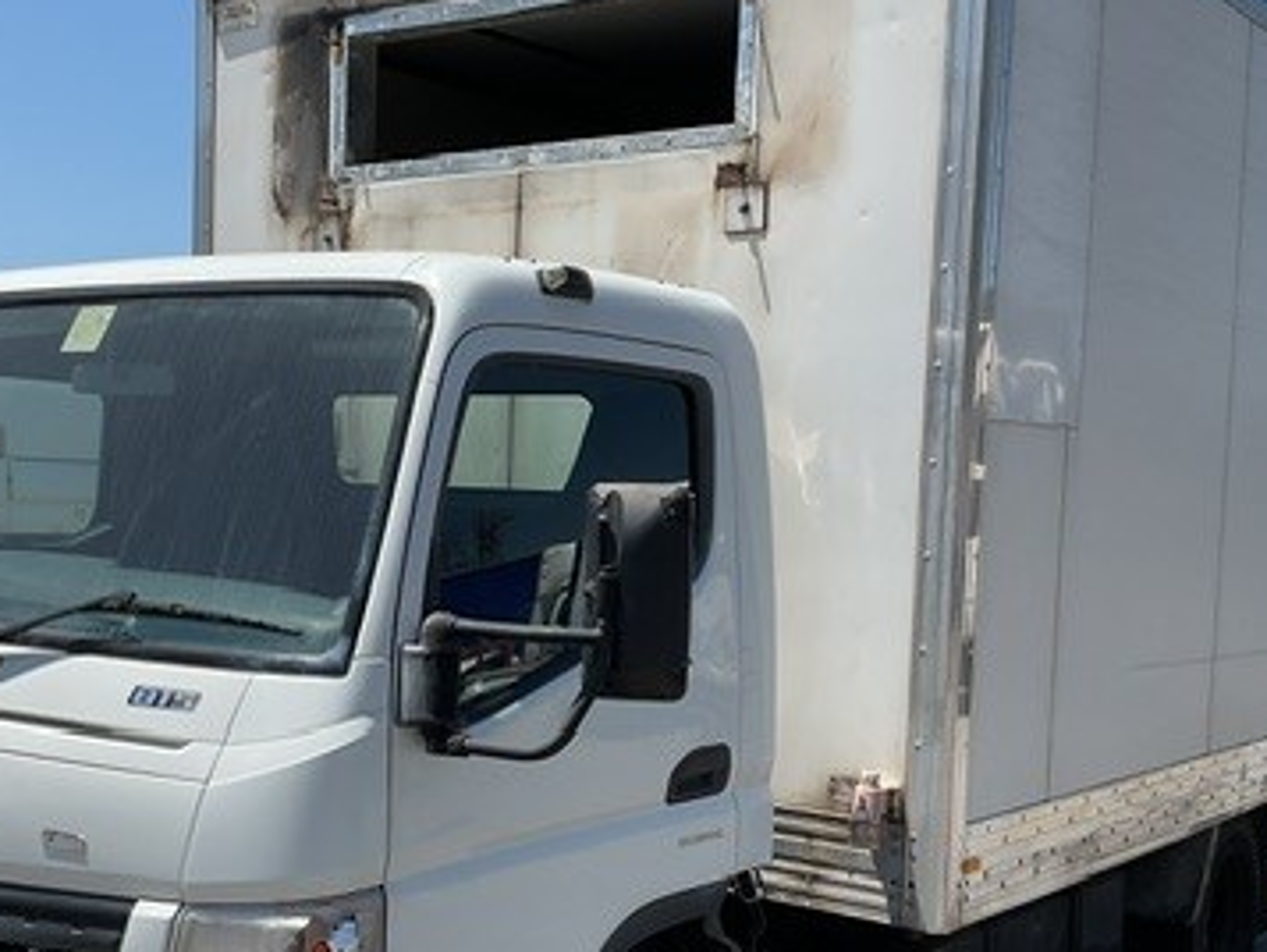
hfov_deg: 36.5
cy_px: 590
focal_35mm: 52
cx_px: 458
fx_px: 1904
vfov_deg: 28.0
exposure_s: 1/1912
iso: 16
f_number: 1.8
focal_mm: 3
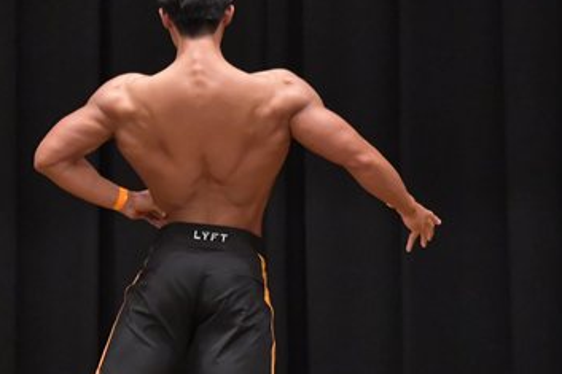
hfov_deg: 4.3
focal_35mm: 476
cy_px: 291
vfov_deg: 2.9
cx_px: 77
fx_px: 7427
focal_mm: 145
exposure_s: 1/400
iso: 6400
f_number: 5.6
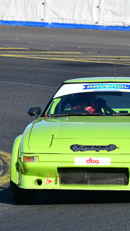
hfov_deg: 1.7
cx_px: 83
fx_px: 4499
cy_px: 115
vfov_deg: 2.9
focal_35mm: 735
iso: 800
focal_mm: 300
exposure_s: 1/800
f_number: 11
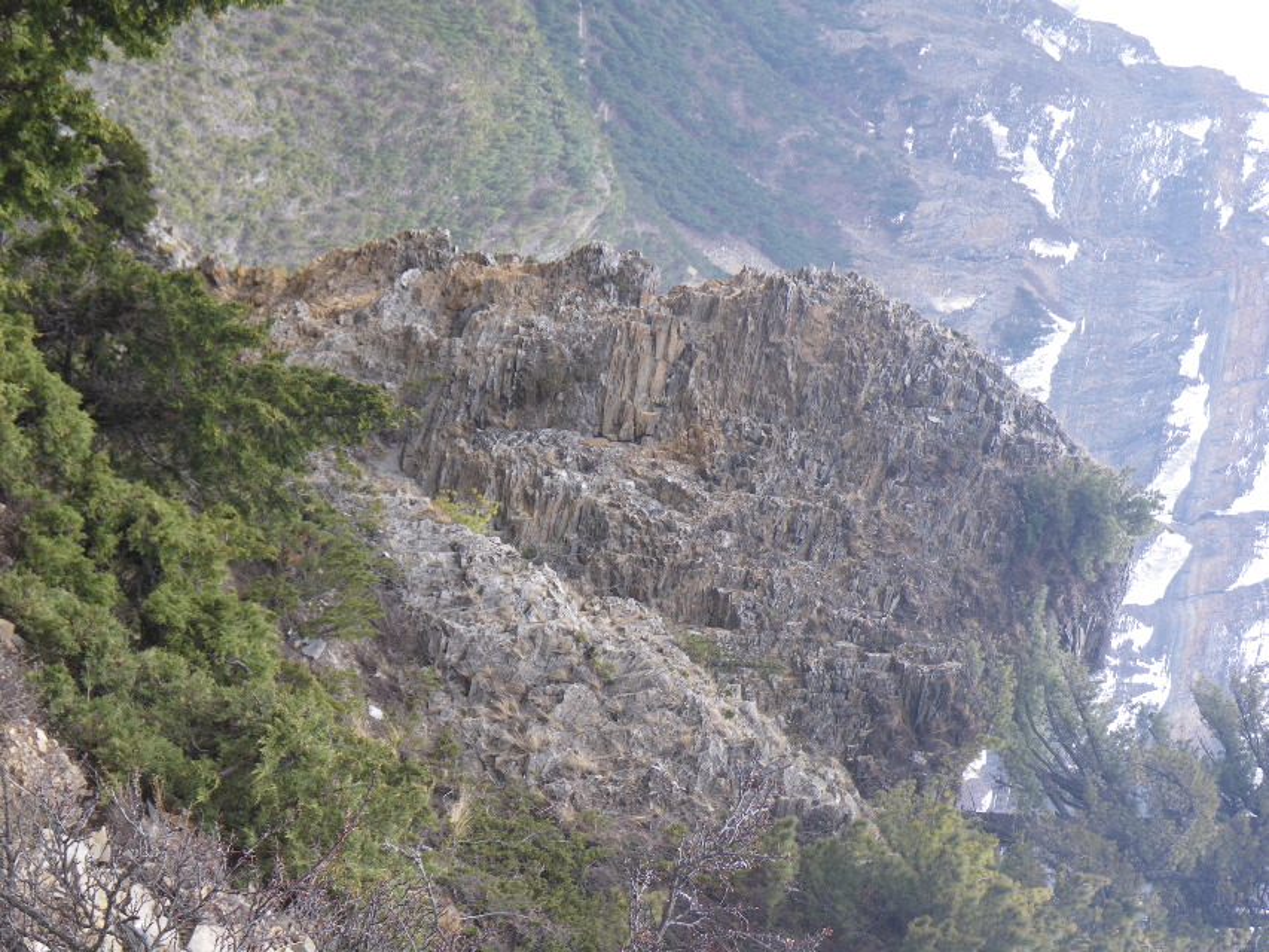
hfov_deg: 44.8
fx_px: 1540
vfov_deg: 34.4
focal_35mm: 42
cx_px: 634
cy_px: 476
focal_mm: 7.5
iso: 50
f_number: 4.2
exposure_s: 1/80
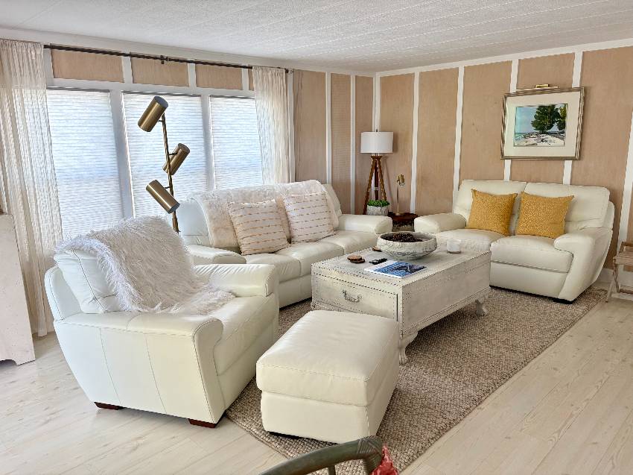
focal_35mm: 26
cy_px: 238
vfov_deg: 53.0
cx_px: 316
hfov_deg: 67.3
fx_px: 475
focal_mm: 5.96
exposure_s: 1/81
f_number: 1.6
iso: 125
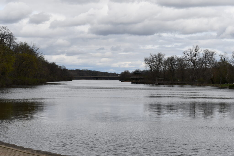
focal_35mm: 82
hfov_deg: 24.8
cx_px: 117
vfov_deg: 16.7
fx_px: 533
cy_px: 78
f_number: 9
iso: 100
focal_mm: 55
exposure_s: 1/320
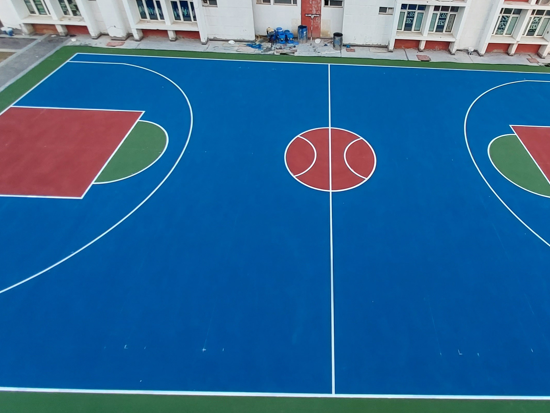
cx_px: 322
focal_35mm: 20
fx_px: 318
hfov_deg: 81.0
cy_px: 123
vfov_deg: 63.4
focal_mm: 1.42
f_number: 2.2
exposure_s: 1/100
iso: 100
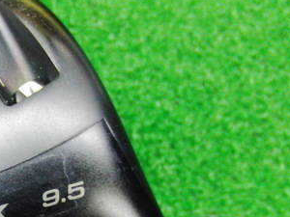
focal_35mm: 79
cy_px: 210
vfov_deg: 18.2
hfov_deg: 24.0
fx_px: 662
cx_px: 24
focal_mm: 6.42
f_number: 3.6
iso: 400
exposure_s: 1/15
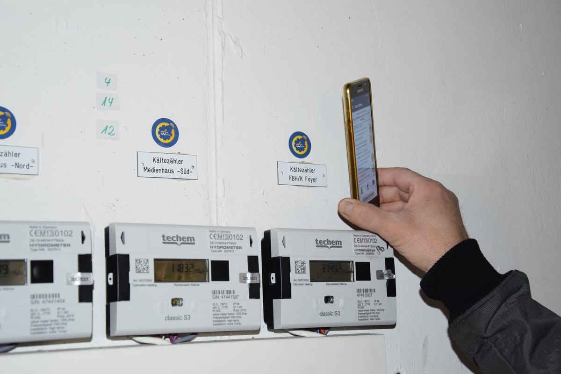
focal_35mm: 60
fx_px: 935
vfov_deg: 22.6
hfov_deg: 33.4
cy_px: 187
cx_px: 280
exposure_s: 1/60
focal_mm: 40
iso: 1250
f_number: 4.5
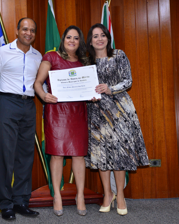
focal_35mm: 43
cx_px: 23
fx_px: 285
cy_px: 114
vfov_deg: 42.9
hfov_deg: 33.3
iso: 1600
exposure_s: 1/125
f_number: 4
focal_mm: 30
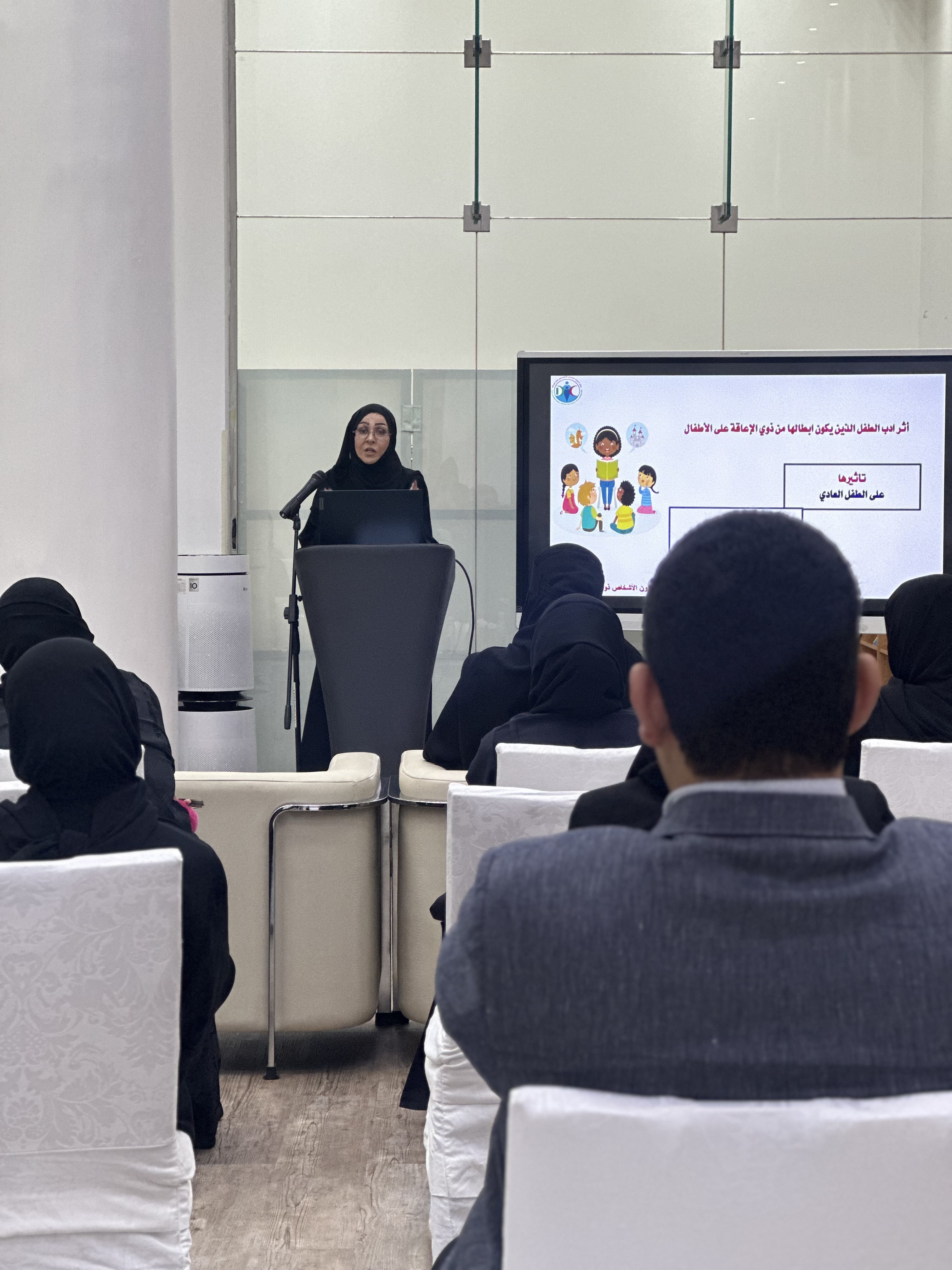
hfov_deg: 19.1
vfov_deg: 25.3
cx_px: 476
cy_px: 635
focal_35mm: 77
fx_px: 2824
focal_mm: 9
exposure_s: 1/60
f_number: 2.8
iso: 160
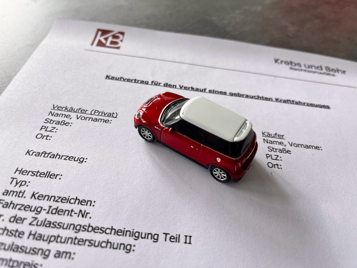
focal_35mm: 26
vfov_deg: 53.1
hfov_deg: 67.3
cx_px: 178
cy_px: 134
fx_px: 268
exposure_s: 1/121
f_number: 1.6
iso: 80
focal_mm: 5.1
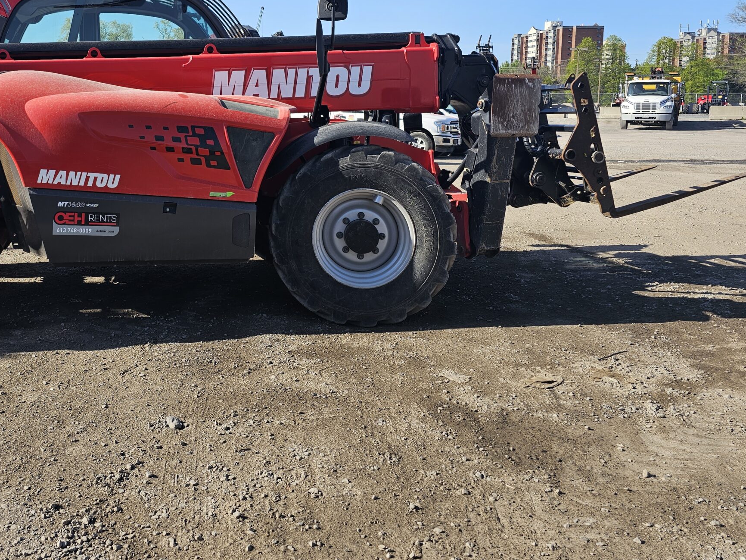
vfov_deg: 41.1
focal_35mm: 34
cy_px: 177
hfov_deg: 52.0
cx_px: 204
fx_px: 733
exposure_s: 1/571
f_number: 1.7
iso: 10
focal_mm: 6.3
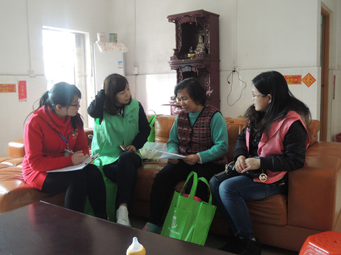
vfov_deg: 40.7
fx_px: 345
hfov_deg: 52.6
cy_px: 128
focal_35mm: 35
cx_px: 170
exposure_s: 1/20
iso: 400
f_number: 3.2
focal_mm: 6.3
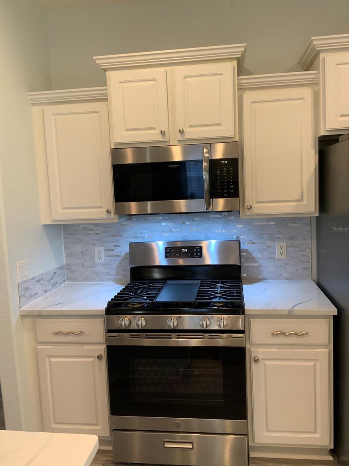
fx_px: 403
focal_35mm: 30
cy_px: 229
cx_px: 180
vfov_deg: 60.0
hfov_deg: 46.8
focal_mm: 3
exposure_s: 1/60
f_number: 1.8
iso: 125
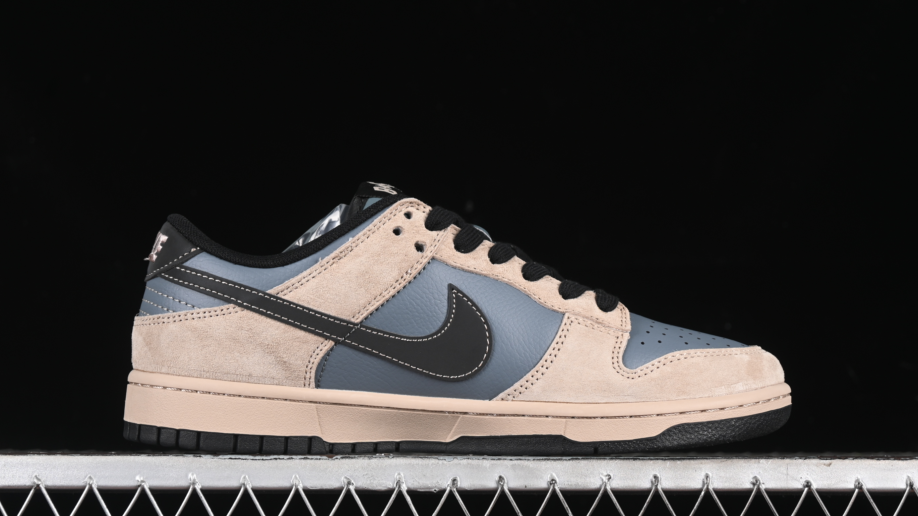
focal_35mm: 79
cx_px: 460
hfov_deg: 26.9
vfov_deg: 15.3
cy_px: 263
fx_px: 1923
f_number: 7.1
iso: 160
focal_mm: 50
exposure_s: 1/60
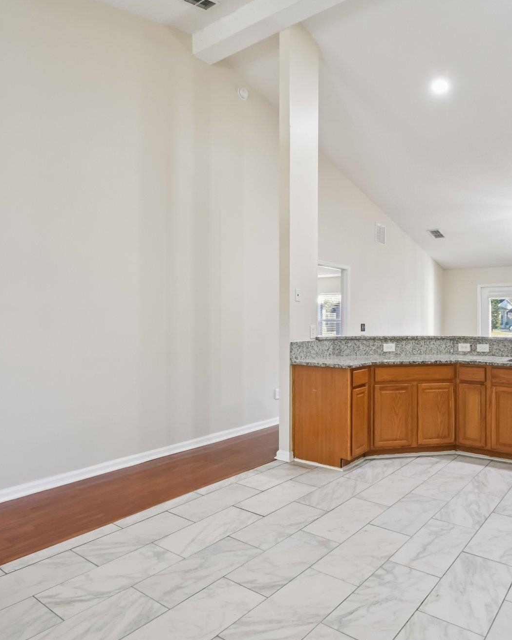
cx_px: 332
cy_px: 324
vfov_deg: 75.0
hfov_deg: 61.9
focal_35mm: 22
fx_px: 417
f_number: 8
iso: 400
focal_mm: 10
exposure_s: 1/6
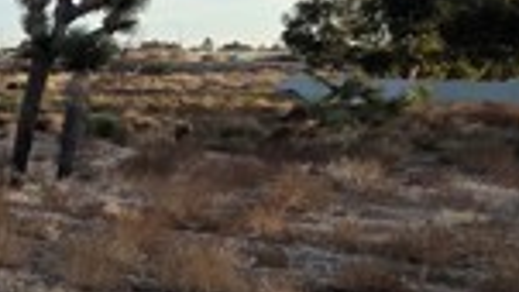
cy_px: 110
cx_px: -375
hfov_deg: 22.9
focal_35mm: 60
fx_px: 826
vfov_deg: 20.0
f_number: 1.9
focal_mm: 2.2
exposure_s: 1/786
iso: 40
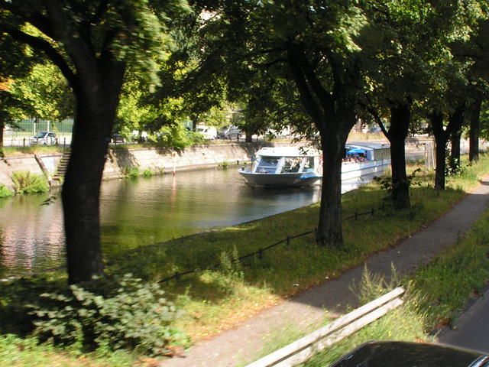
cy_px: 184
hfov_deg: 29.0
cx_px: 244
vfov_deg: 21.9
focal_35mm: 67
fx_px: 946
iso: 50
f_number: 5.6
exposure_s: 1/100
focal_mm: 11.1
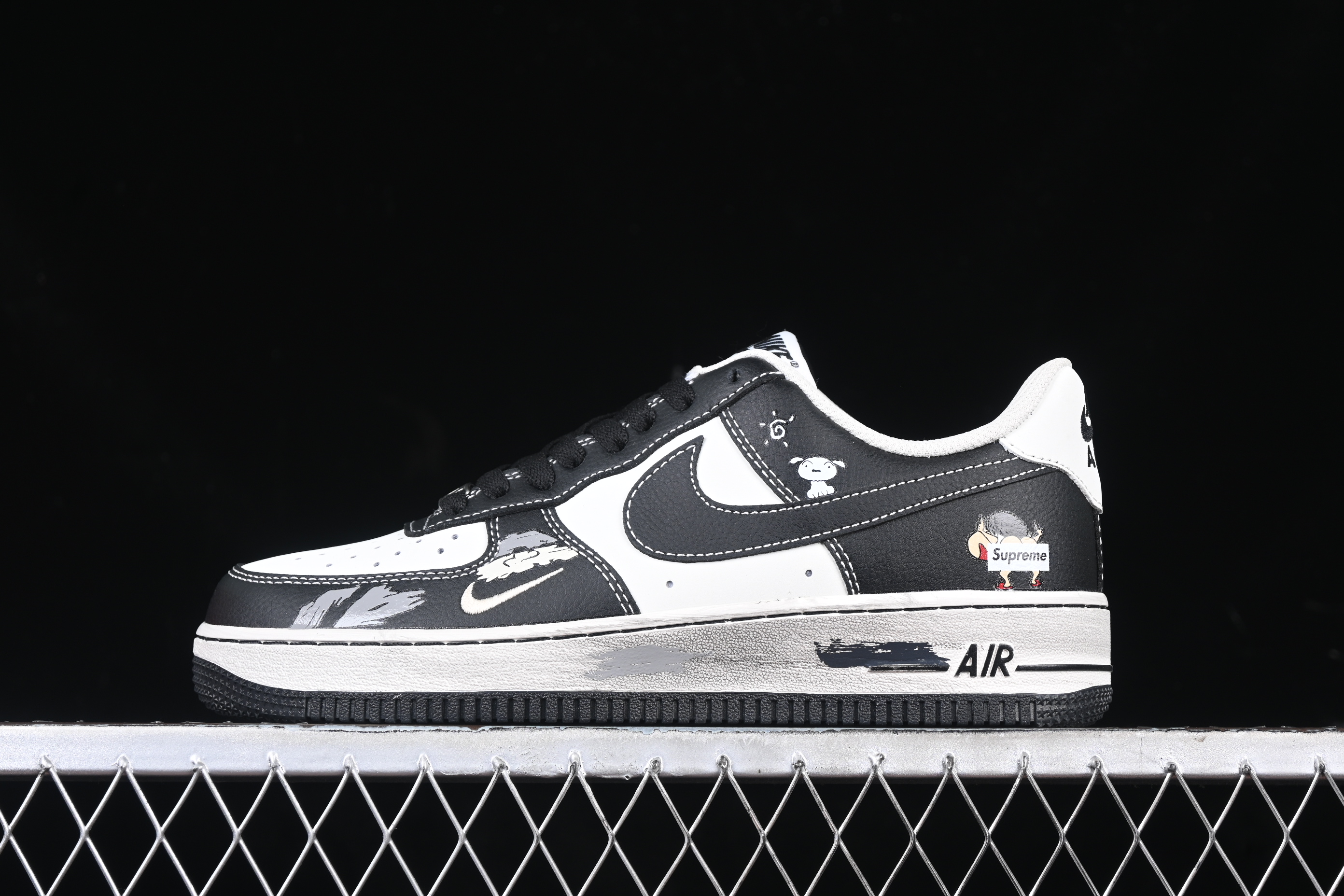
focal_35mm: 75
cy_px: 448
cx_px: 672
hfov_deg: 27.0
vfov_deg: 18.2
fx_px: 2800
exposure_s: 1/60
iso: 160
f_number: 6.3
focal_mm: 50
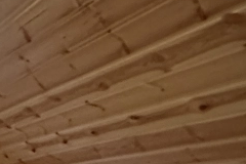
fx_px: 519
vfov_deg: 15.4
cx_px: -60
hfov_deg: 23.9
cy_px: 295
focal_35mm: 76
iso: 1000
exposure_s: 1/34
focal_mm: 2.22
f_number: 2.2
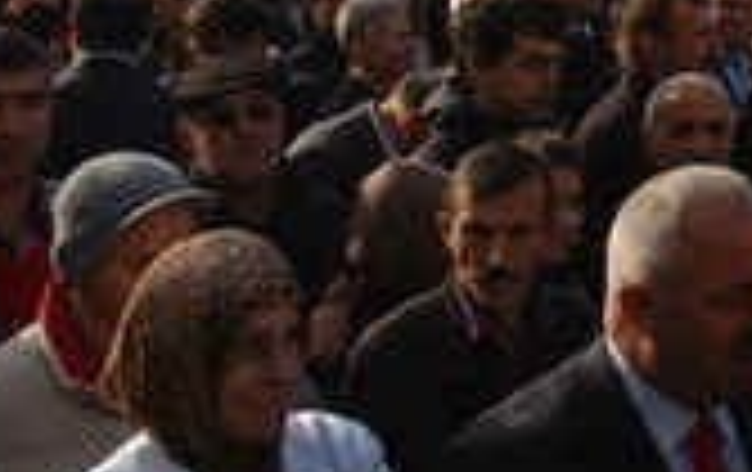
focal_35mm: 74
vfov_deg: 17.0
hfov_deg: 25.9
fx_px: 1519
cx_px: 806
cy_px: -85
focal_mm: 18
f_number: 4.5
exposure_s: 1/2000
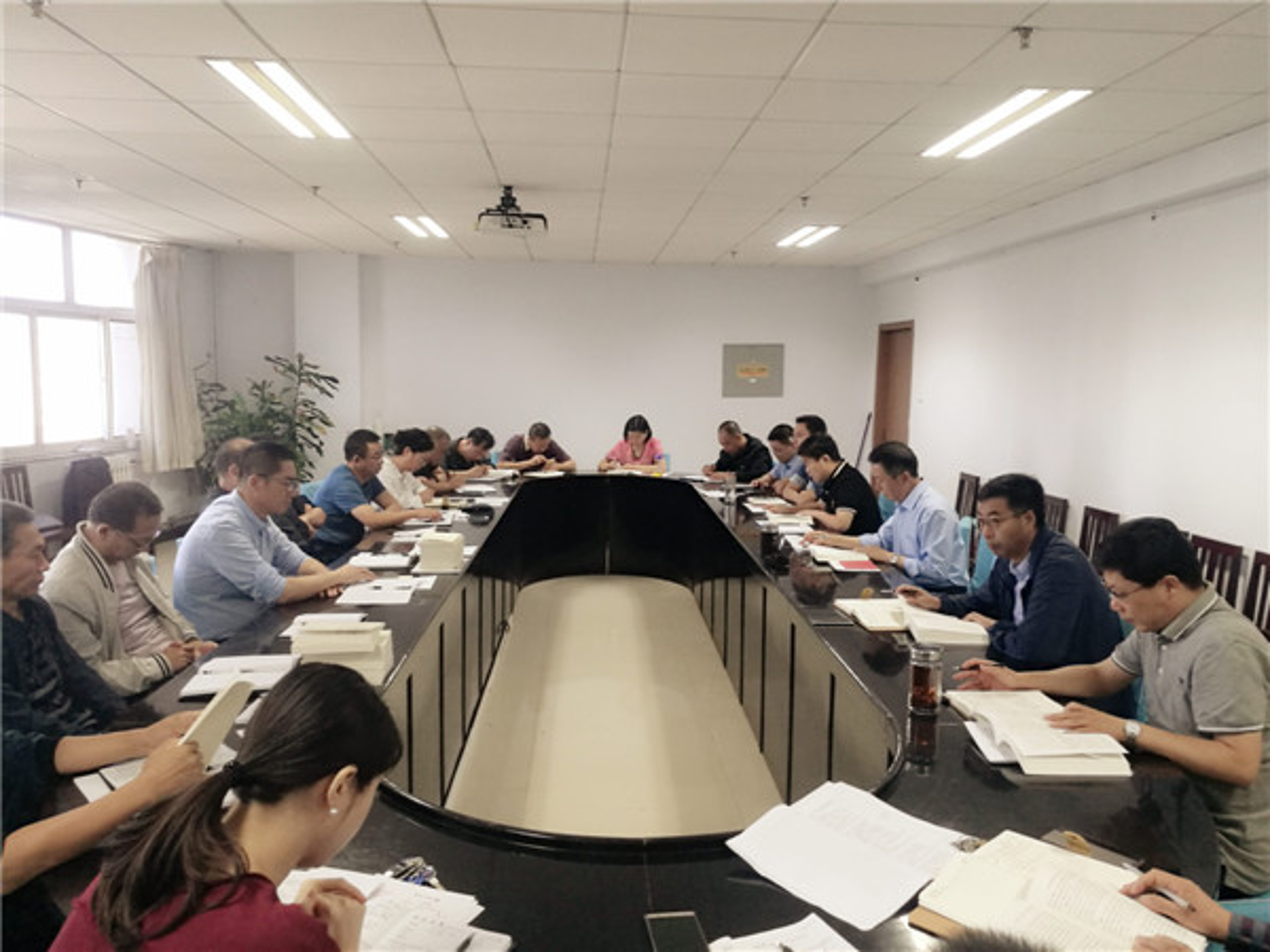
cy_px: 476
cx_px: 635
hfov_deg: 65.3
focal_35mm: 27
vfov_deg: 51.4
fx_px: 991
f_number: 2.2
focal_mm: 4.5
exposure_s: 1/33.3
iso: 250
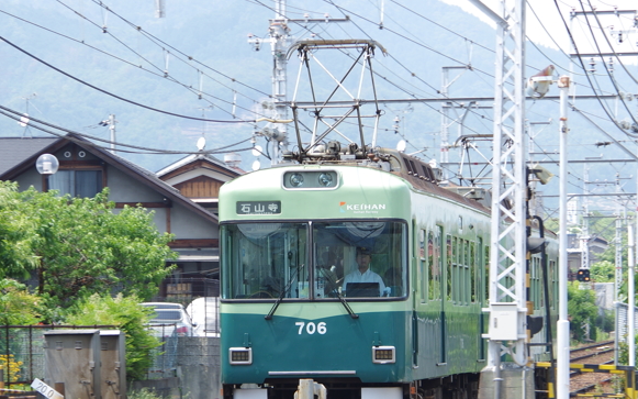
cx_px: 280
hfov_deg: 10.0
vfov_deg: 6.2
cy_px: 285
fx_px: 3651
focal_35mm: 210
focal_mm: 78
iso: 100
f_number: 10
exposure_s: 1/80
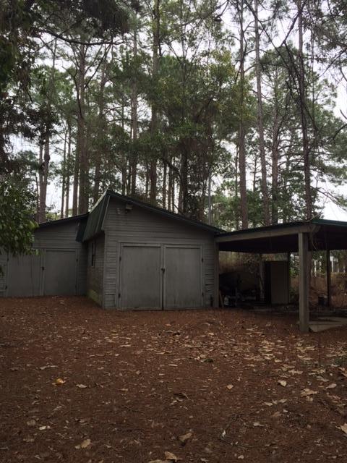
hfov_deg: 48.2
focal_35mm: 29
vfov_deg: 61.7
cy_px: 232
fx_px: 388
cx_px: 174
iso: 32
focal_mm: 4.15
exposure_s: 1/338
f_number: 2.2
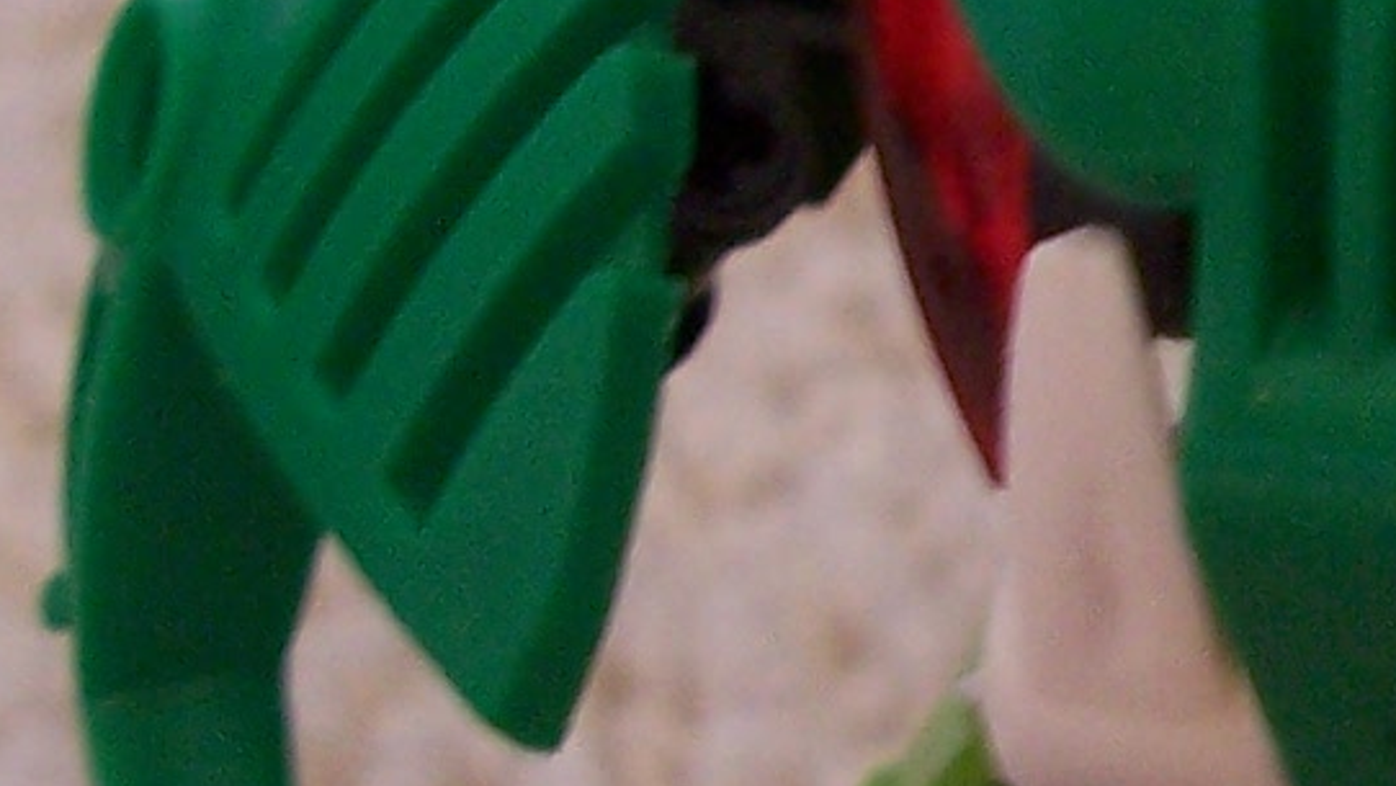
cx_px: 1785
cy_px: 482
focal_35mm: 162
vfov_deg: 7.5
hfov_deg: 12.9
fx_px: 5997
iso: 140
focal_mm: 6
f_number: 2.8
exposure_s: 1/8
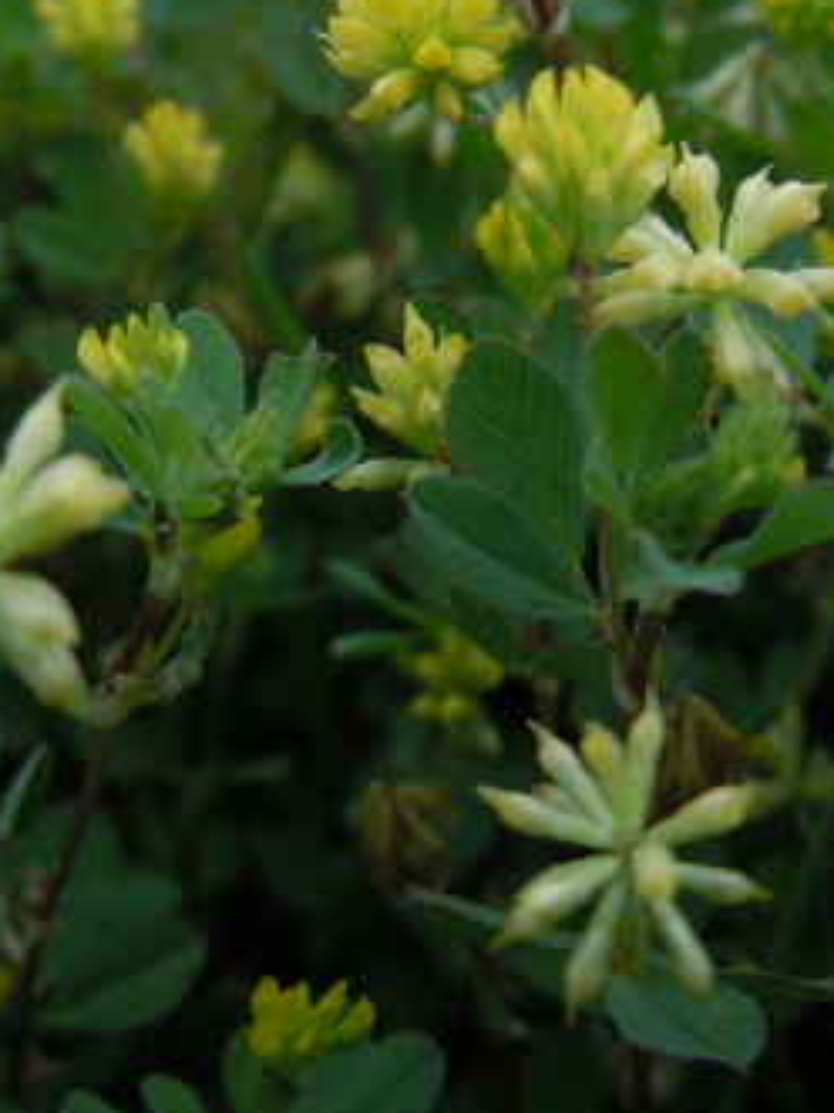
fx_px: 1864
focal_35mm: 58
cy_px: 330
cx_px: 397
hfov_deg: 25.2
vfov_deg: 32.8
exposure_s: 1/320
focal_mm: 5.4
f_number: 3.5
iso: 100
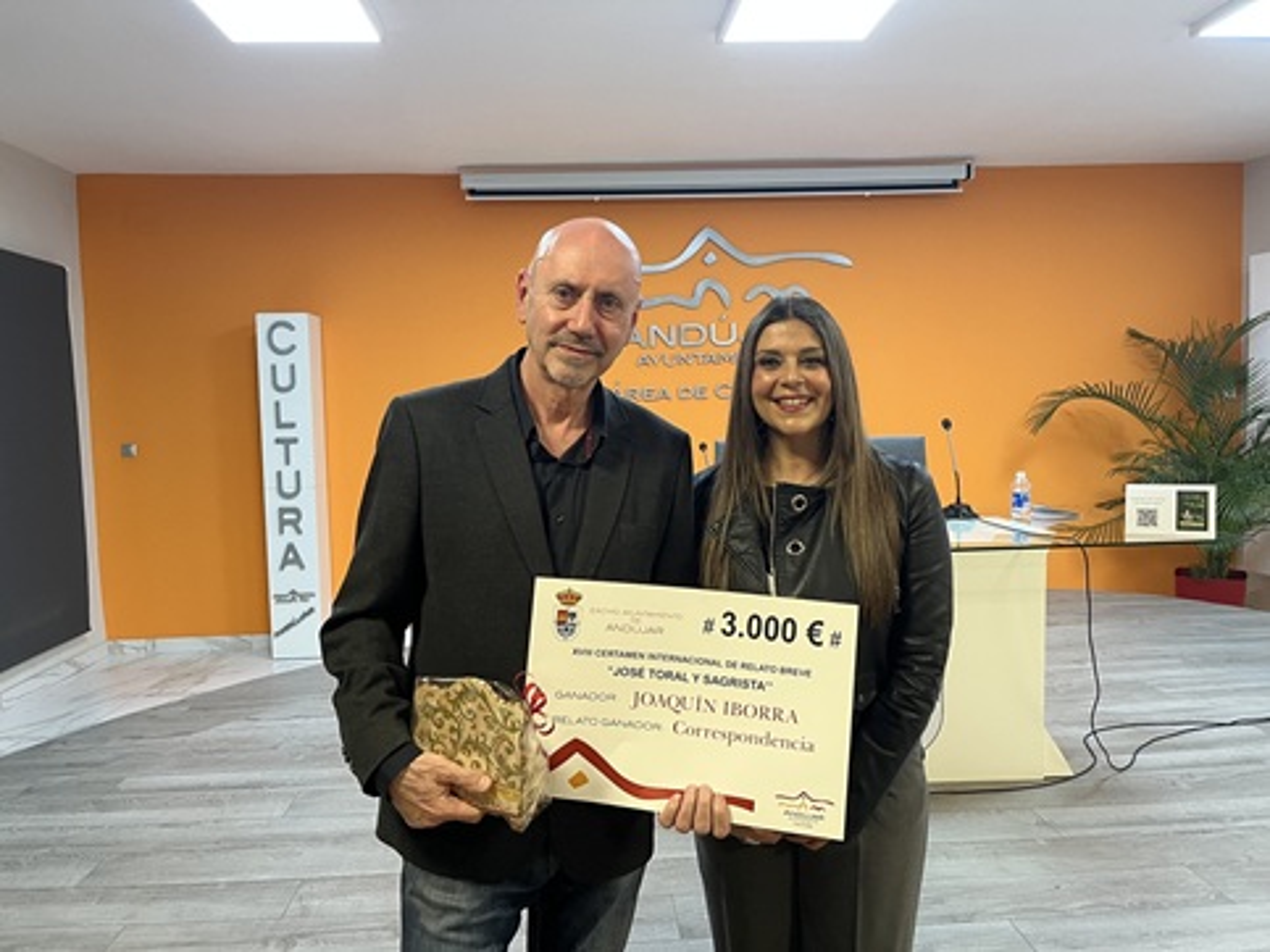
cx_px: 635
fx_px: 954
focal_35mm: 26
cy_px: 476
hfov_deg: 67.3
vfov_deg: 53.0
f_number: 1.6
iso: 160
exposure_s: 1/50
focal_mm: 5.1
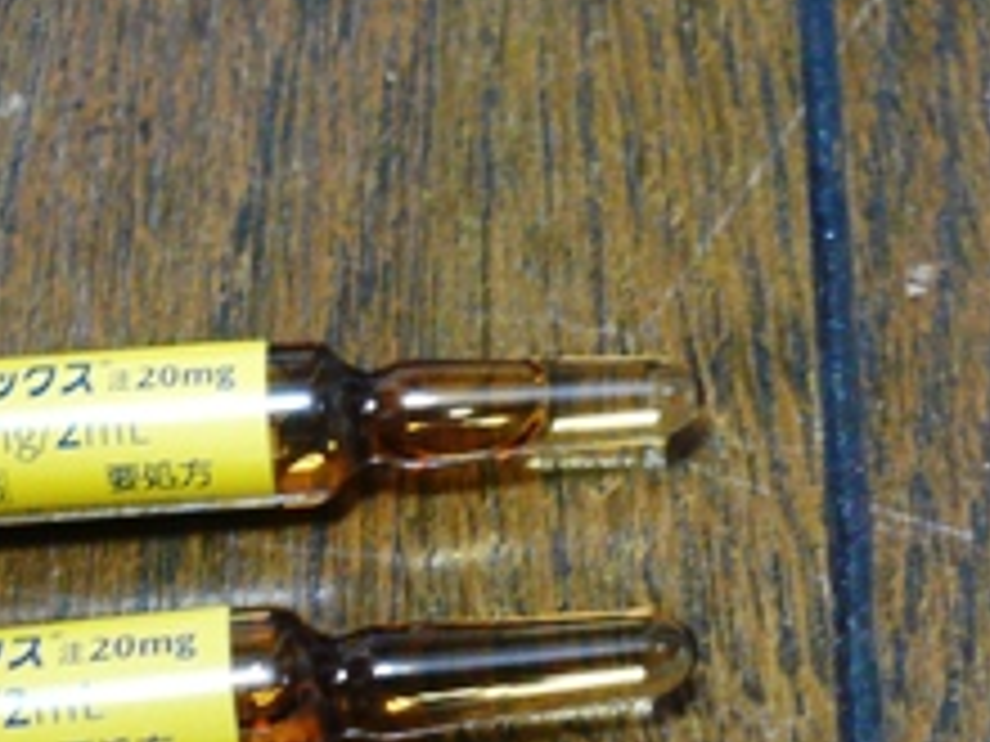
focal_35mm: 57
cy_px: 693
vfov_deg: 24.8
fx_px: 1630
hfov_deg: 33.2
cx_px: 724
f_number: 2.8
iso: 200
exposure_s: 1/8
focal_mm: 4.6
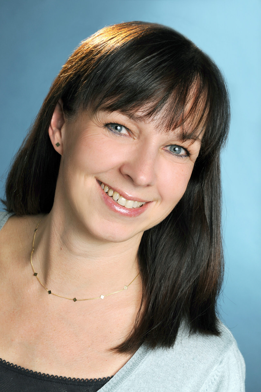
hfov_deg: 13.4
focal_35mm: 102
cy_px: 196
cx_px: 130
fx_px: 1110
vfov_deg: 20.0
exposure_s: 1/60
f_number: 11
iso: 200
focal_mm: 102
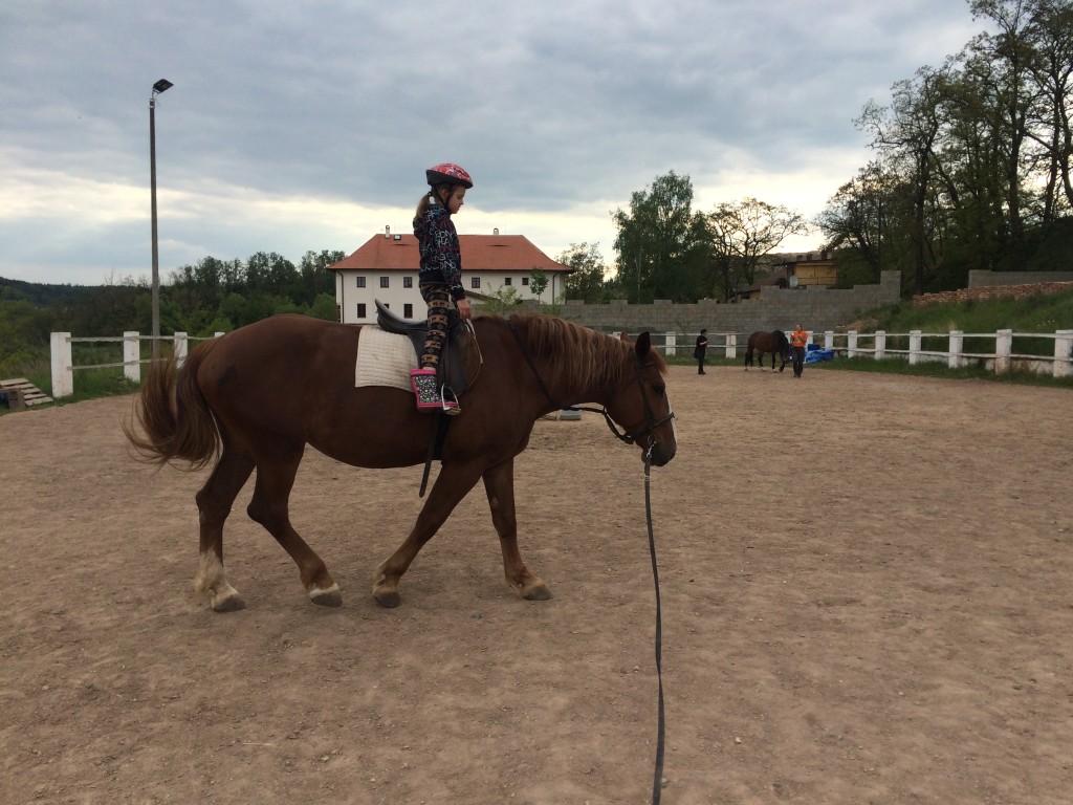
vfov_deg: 48.2
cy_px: 402
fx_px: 899
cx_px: 536
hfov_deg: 61.7
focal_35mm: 29
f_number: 2.2
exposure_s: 1/1140
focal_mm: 4.15
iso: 32
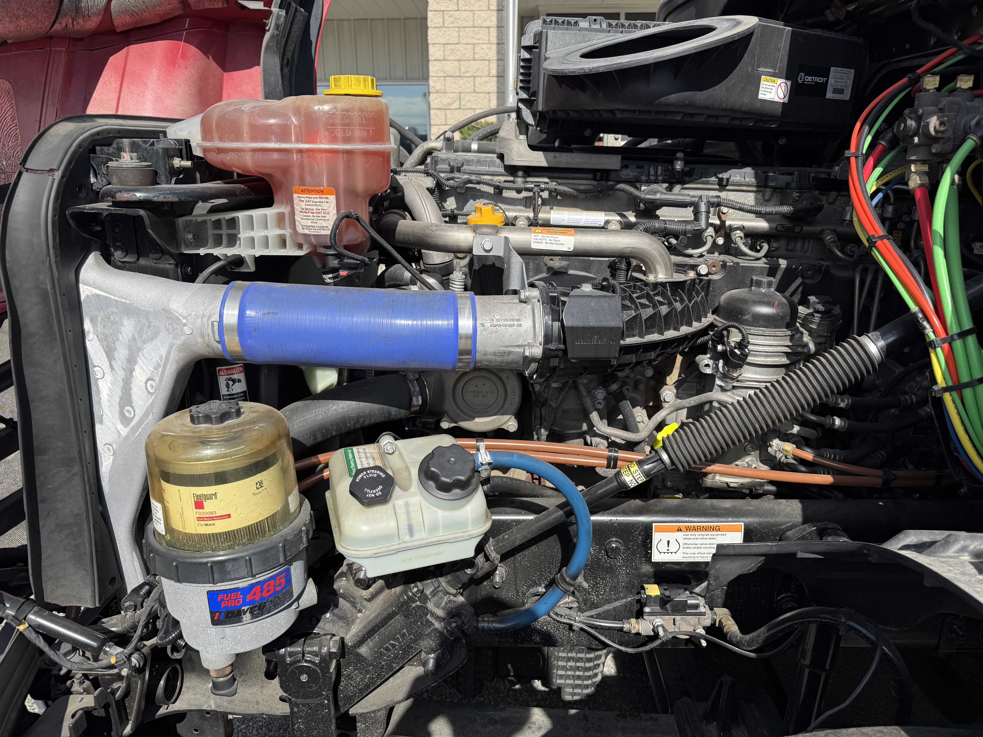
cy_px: 368
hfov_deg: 71.6
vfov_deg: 56.8
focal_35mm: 24
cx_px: 492
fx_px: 682
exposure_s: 1/3021
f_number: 1.78
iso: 80
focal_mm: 6.76
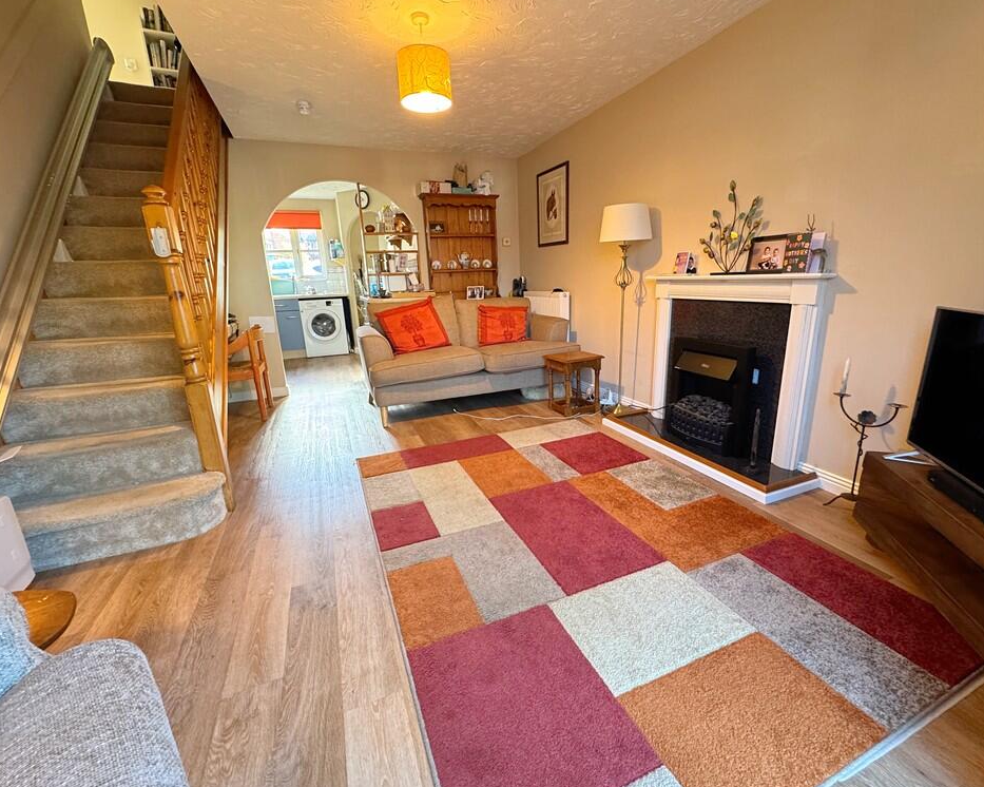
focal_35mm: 15
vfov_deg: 84.0
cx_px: 502
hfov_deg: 96.8
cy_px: 388
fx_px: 437
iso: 320
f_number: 2.2
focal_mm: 2.22
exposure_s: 1/50
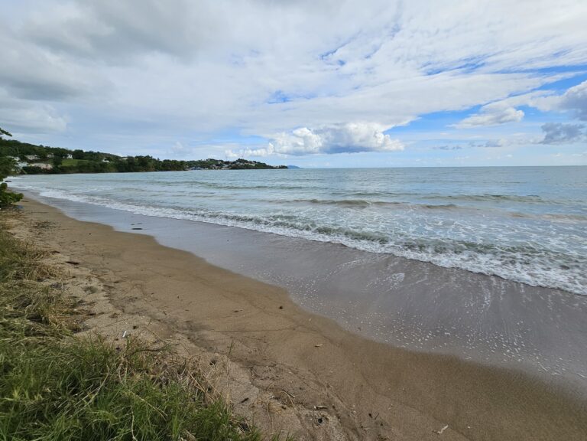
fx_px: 220
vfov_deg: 89.9
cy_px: 220
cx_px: 294
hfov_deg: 106.2
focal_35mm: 13
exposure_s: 1/3550
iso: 50
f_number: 2.2
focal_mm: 2.2
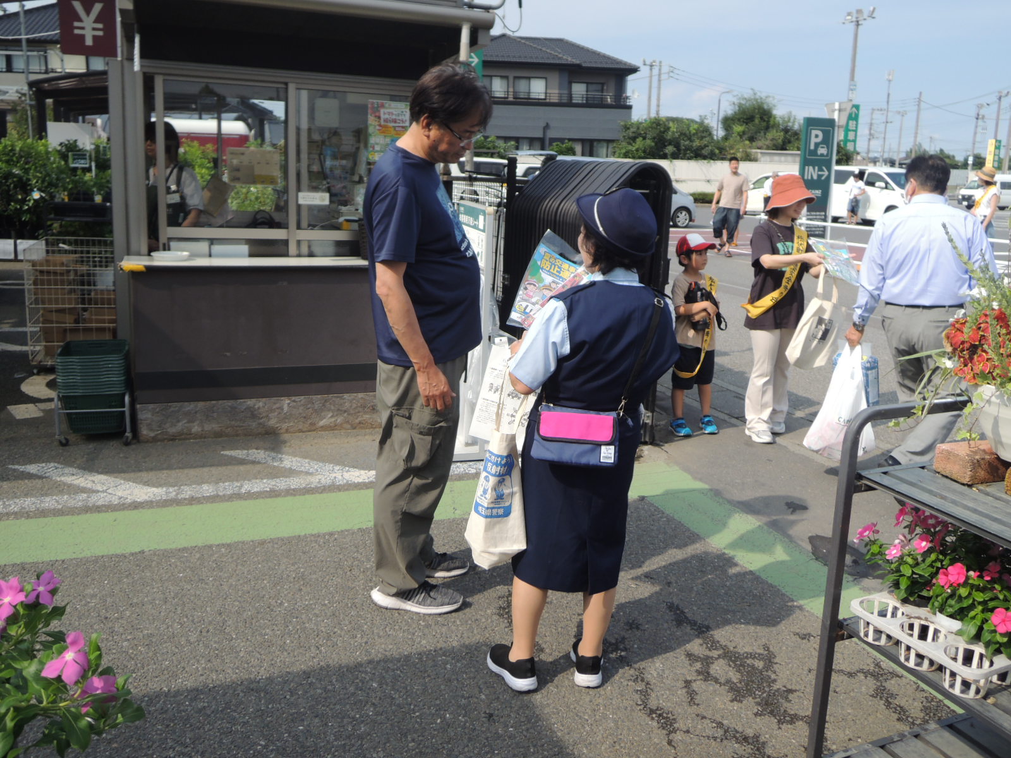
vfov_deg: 45.4
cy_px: 379
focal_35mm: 31
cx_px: 506
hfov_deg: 58.4
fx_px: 905
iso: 100
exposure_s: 1/1000
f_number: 3
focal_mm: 5.5
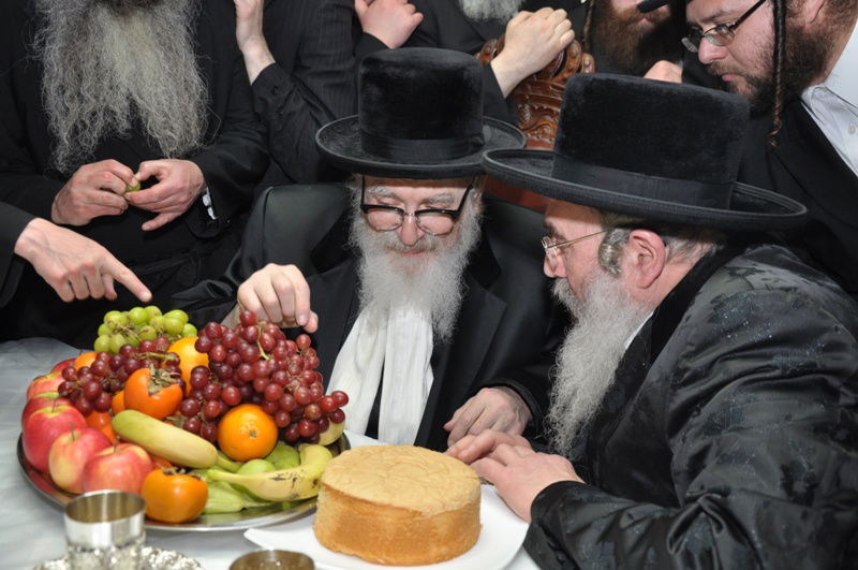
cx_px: 429
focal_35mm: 42
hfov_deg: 46.5
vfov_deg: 31.8
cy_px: 285
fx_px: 1000
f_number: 4.5
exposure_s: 1/60
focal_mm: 28
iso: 400
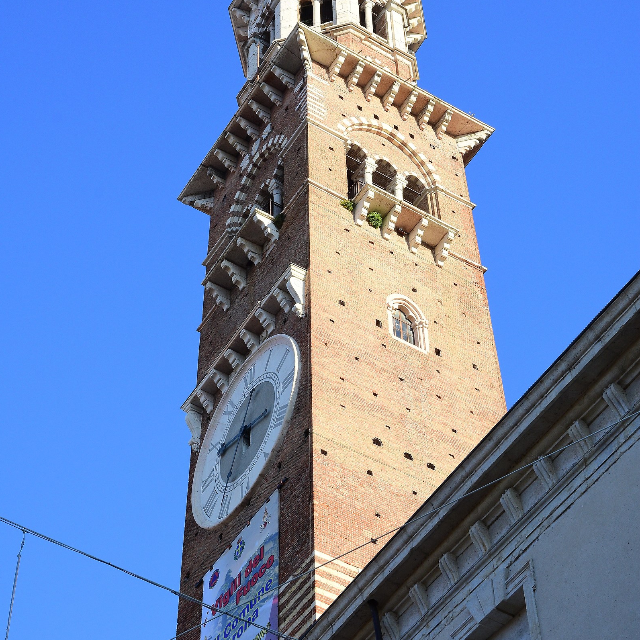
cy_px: 282
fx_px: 1527
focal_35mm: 73
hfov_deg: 23.7
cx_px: 319
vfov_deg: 23.7
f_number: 11
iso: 320
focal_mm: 38
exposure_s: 1/320
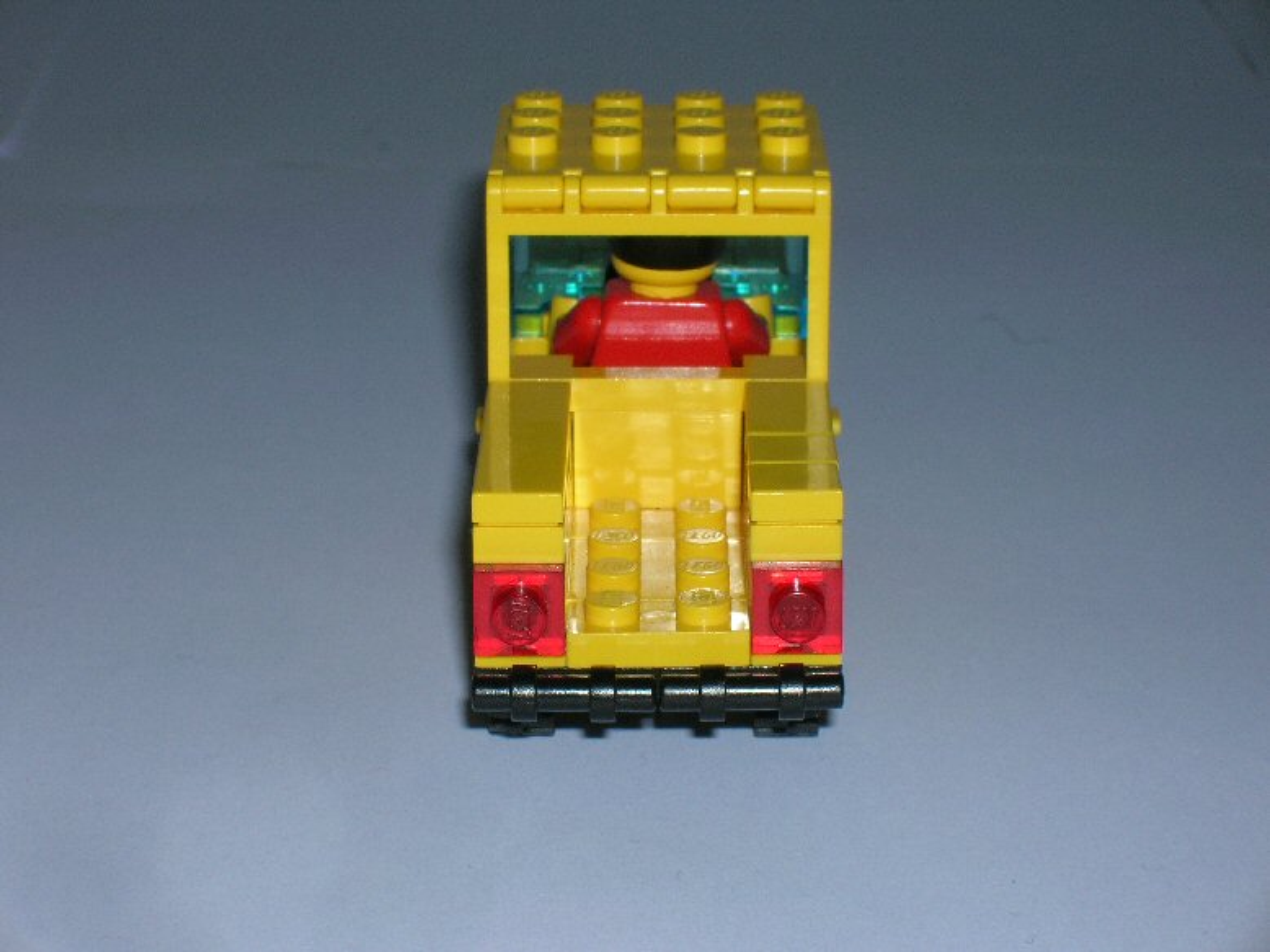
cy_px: 476
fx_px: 3741
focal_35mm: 102
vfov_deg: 14.5
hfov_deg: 19.3
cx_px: 635
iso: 50
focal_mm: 17.1
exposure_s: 1/60.1
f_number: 8.2
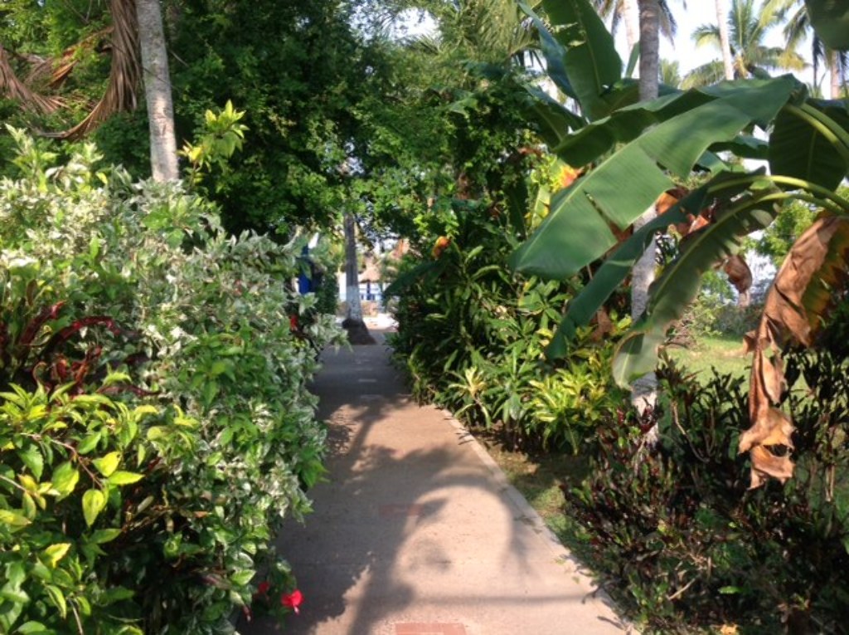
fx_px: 857
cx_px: 424
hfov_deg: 52.7
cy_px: 318
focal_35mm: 35
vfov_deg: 40.6
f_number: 2.4
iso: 50
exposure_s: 1/347
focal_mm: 4.28
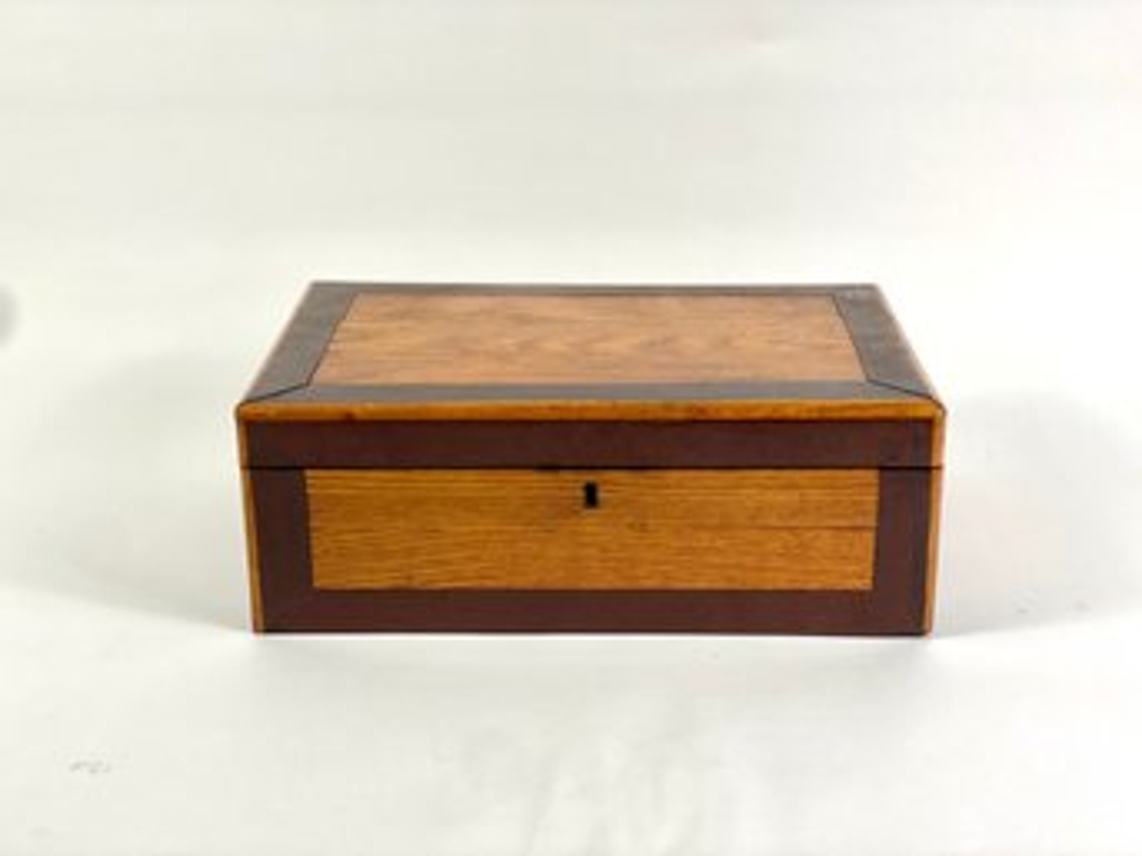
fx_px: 1715
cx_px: 571
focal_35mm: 52
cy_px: 428
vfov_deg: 28.0
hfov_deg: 36.8
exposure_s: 1/120
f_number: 2
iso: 20
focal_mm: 6
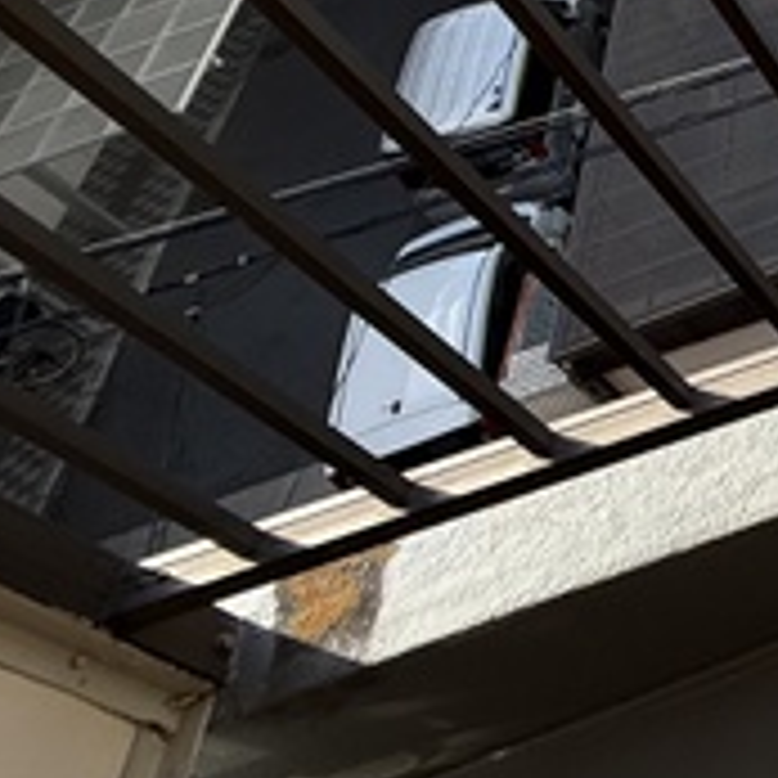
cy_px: 29
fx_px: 1271
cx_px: 1502
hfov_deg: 20.1
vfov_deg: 31.8
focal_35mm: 50
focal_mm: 2.22
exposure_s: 1/820
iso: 64
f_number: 2.2
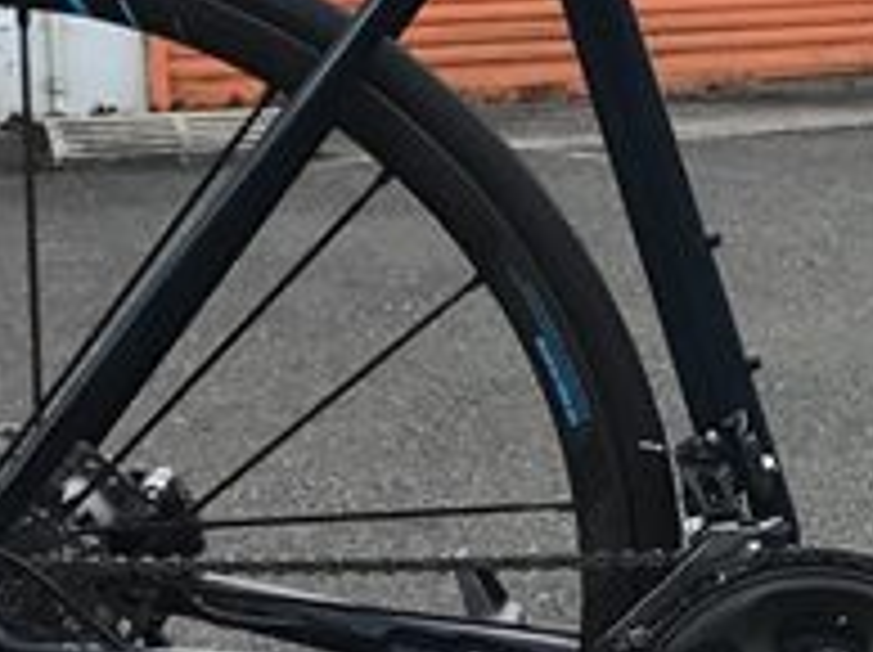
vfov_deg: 11.5
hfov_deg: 15.0
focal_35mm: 128
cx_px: 963
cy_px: 238
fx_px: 3224
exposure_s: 1/30
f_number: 2.4
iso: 25
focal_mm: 3.3
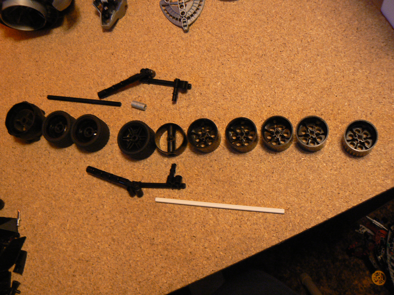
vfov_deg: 39.7
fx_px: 410
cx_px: 197
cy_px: 148
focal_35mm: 36
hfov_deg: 51.4
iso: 200
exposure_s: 1/15
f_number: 2.8
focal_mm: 6
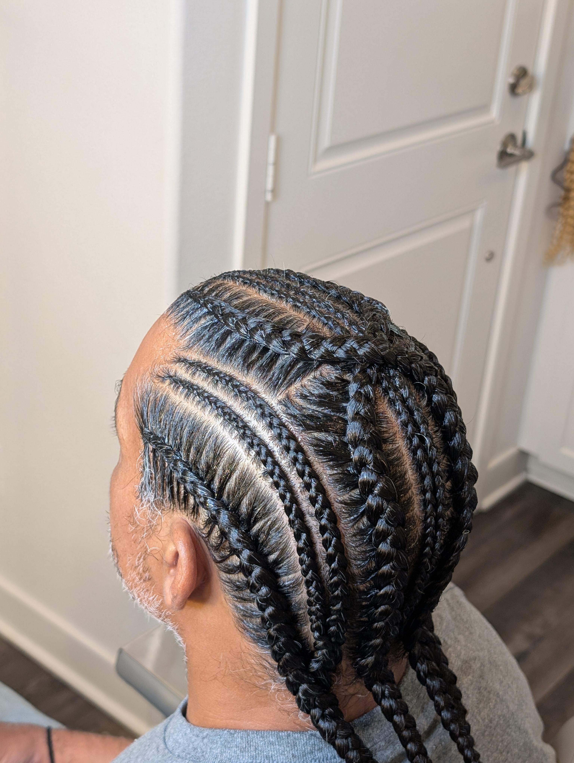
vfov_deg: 38.9
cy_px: 382
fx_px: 1081
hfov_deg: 29.7
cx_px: 287
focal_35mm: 49
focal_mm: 6.9
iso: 83
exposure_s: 1/60
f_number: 1.68
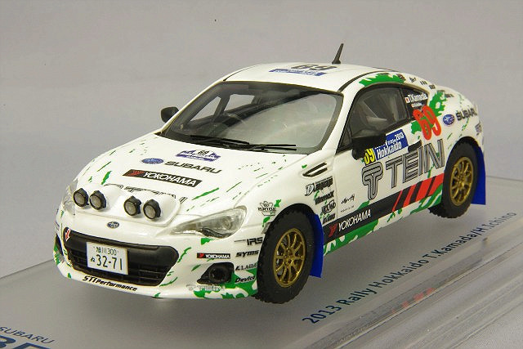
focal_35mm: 112
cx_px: 262
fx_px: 1627
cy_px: 174
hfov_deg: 18.3
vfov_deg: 12.2
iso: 400
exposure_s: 1/1.67
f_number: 32
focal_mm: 75
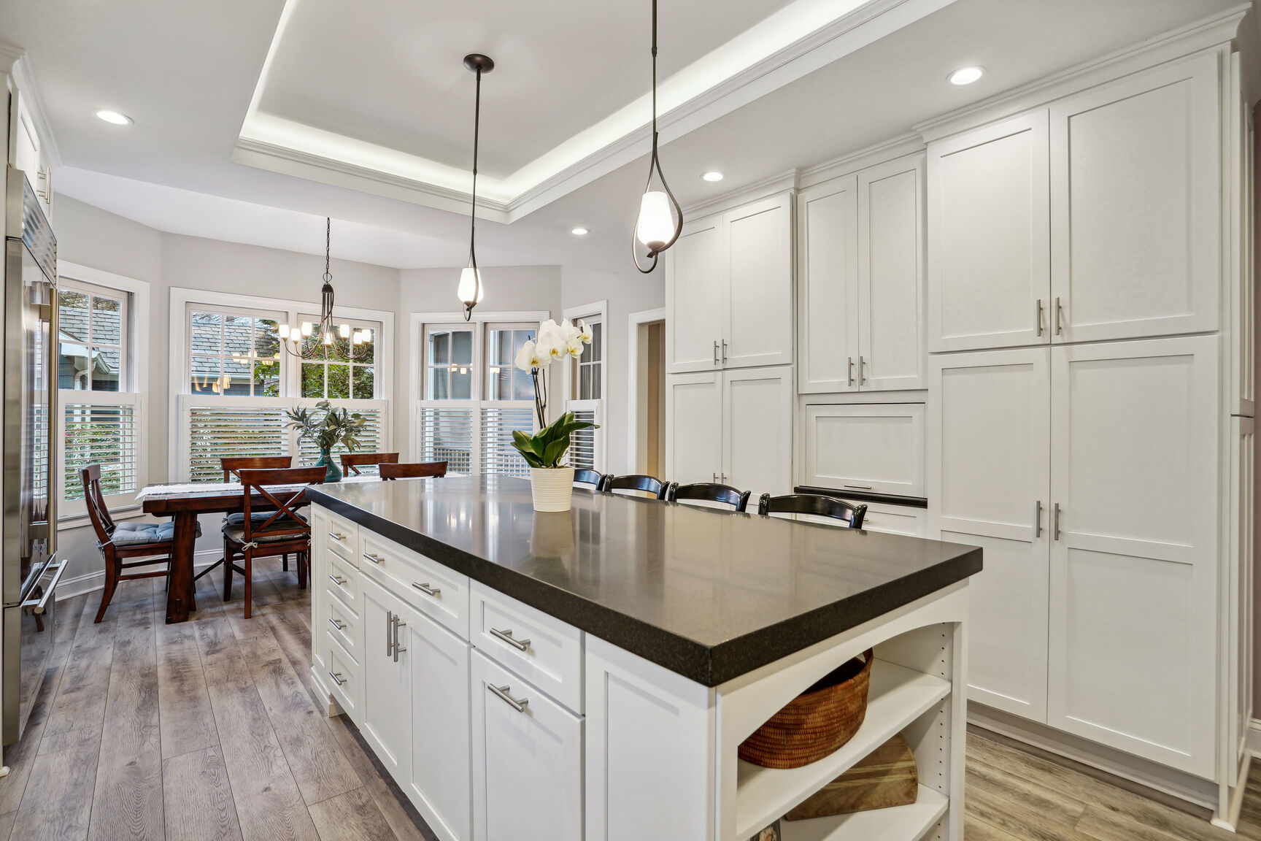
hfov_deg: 96.7
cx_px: 630
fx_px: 560
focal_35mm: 16
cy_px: 420
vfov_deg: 73.7
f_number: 8
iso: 200
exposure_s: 1/6
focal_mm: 16
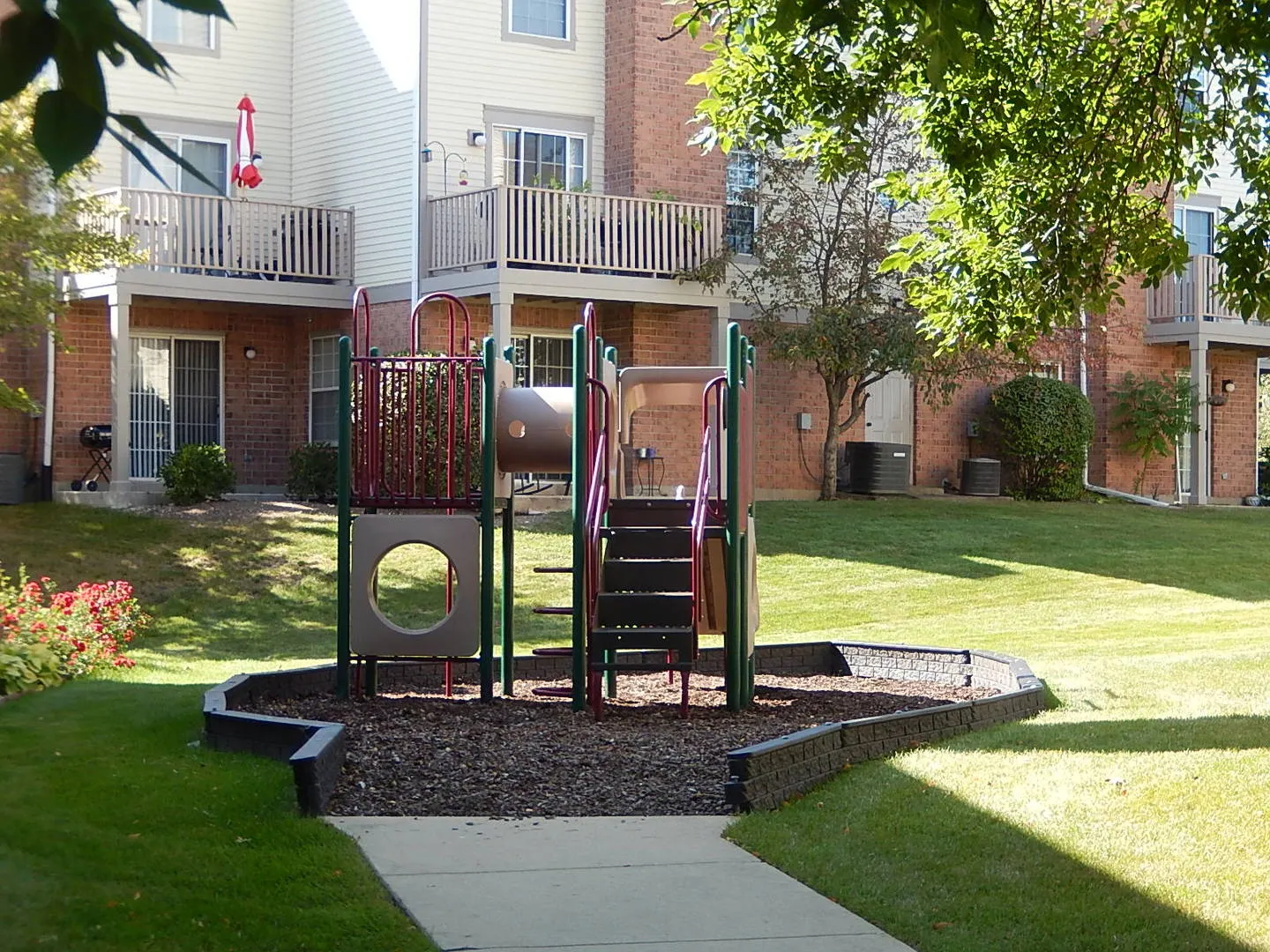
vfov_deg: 20.2
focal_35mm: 73
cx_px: 635
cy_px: 476
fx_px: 2678
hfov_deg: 26.7
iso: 125
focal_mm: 13.1
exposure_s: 1/100
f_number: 4.9
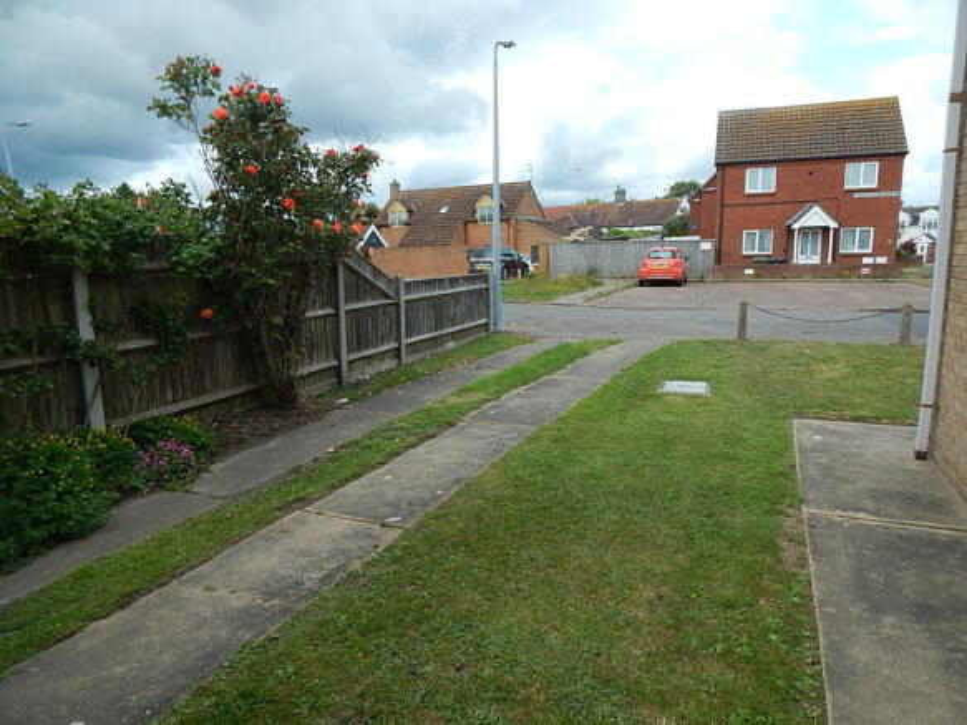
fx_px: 614
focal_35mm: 22
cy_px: 362
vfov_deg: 61.1
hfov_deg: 76.4
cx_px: 484
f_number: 3
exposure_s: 1/800
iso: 125
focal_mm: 4
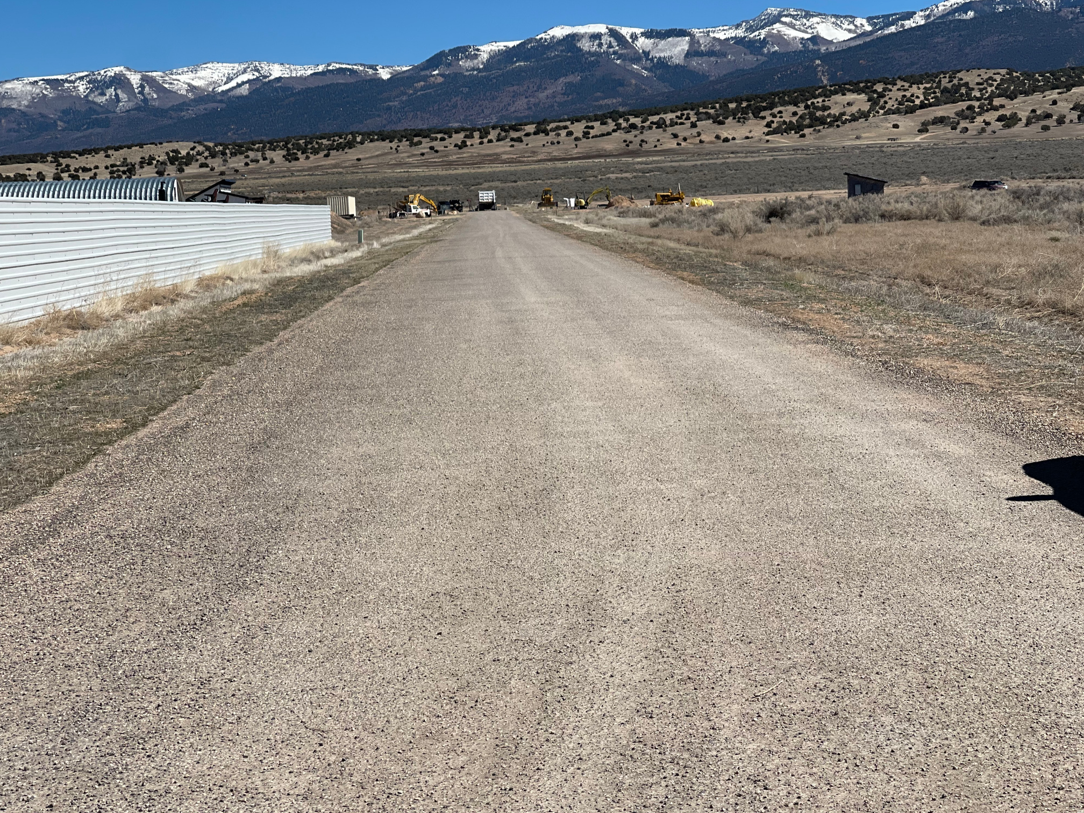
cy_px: 405
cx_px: 535
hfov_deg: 29.8
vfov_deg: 22.6
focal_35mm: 65
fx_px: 2035
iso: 32
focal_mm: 7.5
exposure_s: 1/3311
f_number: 2.2
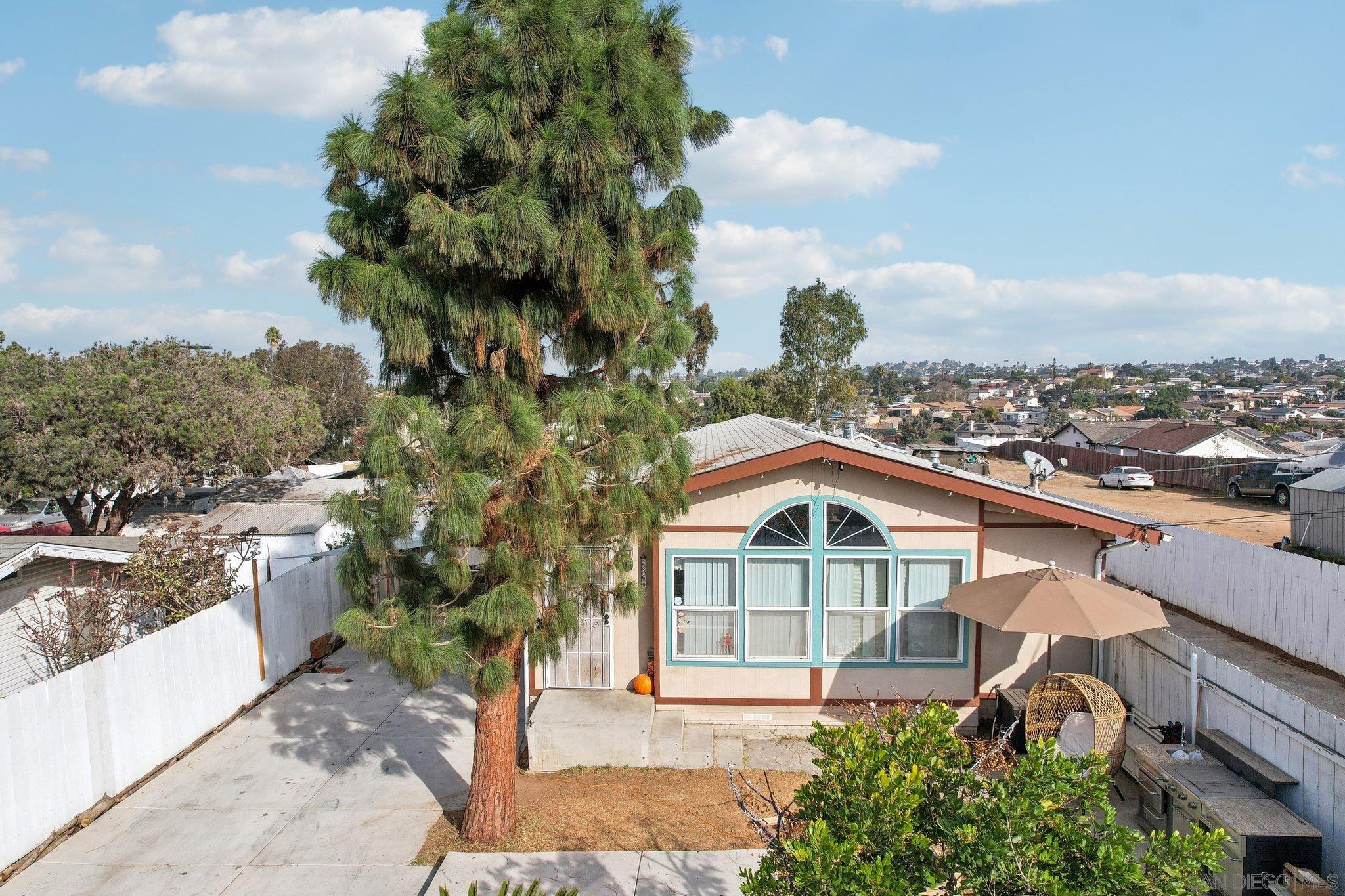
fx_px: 822
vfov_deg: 57.2
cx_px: 672
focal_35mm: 22
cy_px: 448
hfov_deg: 78.6
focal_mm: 8.4
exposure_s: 1/2500
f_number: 2.8
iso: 120
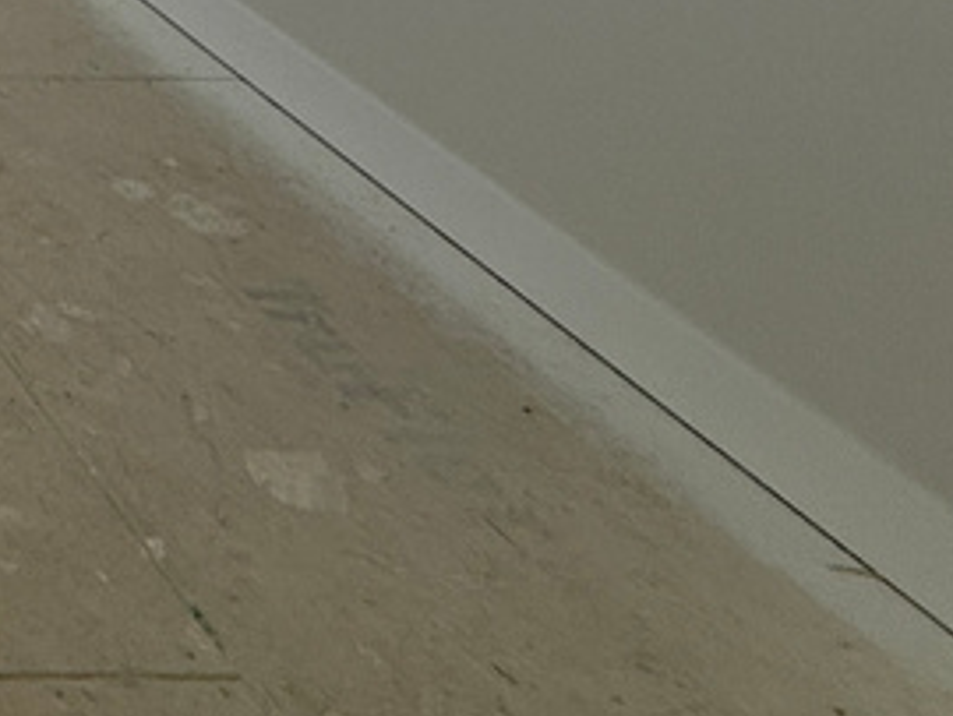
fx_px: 1460
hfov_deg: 21.8
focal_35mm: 53
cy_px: -384
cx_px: -780
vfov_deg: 22.3
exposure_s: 1/120
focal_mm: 2.22
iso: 64
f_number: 2.2
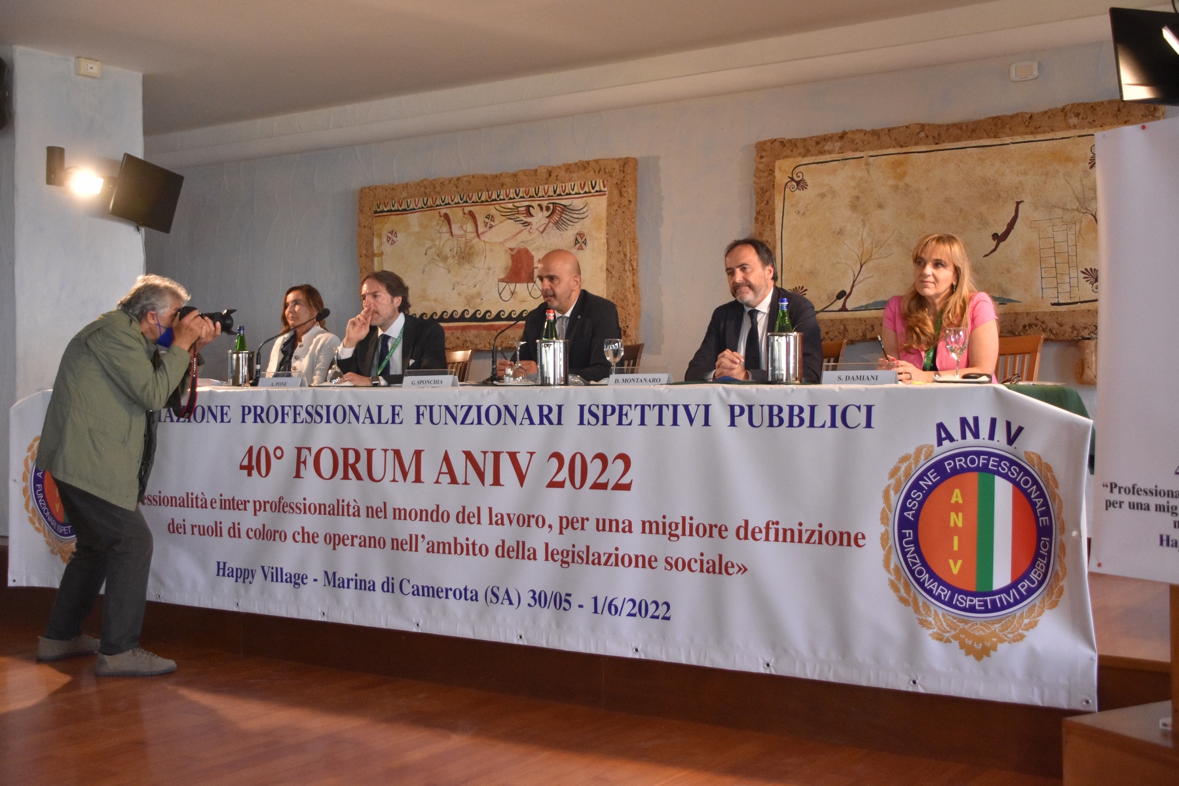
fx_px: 1375
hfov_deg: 46.4
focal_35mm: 42
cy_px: 393
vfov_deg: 31.9
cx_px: 590
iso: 1600
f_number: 4
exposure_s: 1/160
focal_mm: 28
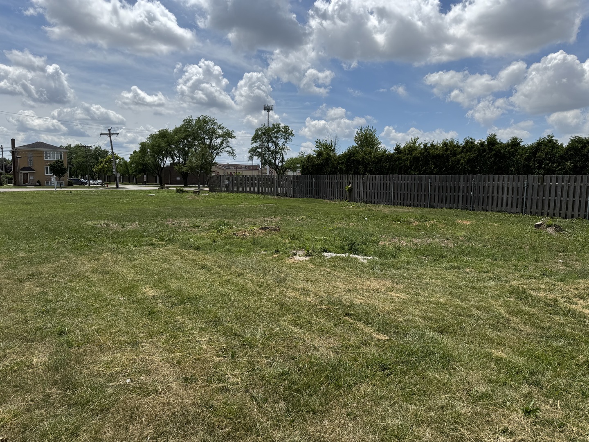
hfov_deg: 71.6
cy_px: 221
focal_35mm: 24
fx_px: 408
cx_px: 294
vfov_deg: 56.8
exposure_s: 1/7092
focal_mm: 6.76
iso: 80
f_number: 1.78
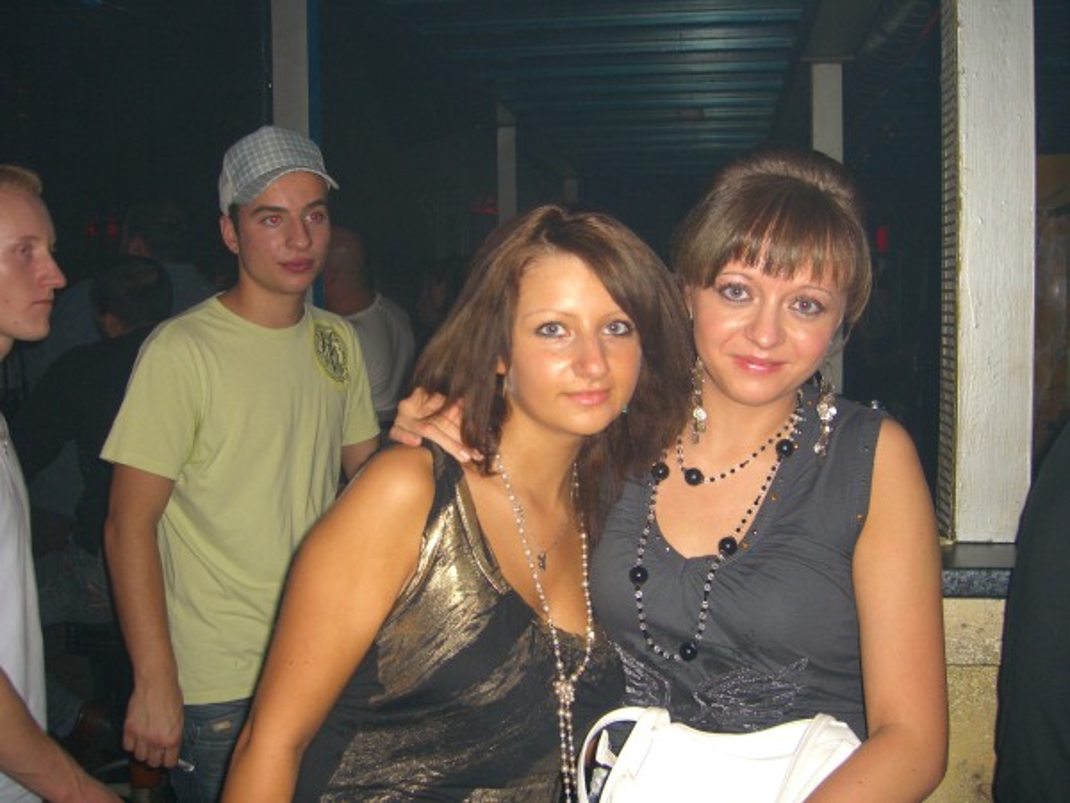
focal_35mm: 38
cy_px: 402
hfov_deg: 49.0
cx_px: 535
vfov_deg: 37.7
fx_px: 1175
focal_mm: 7.9
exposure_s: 1/60
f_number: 2.8
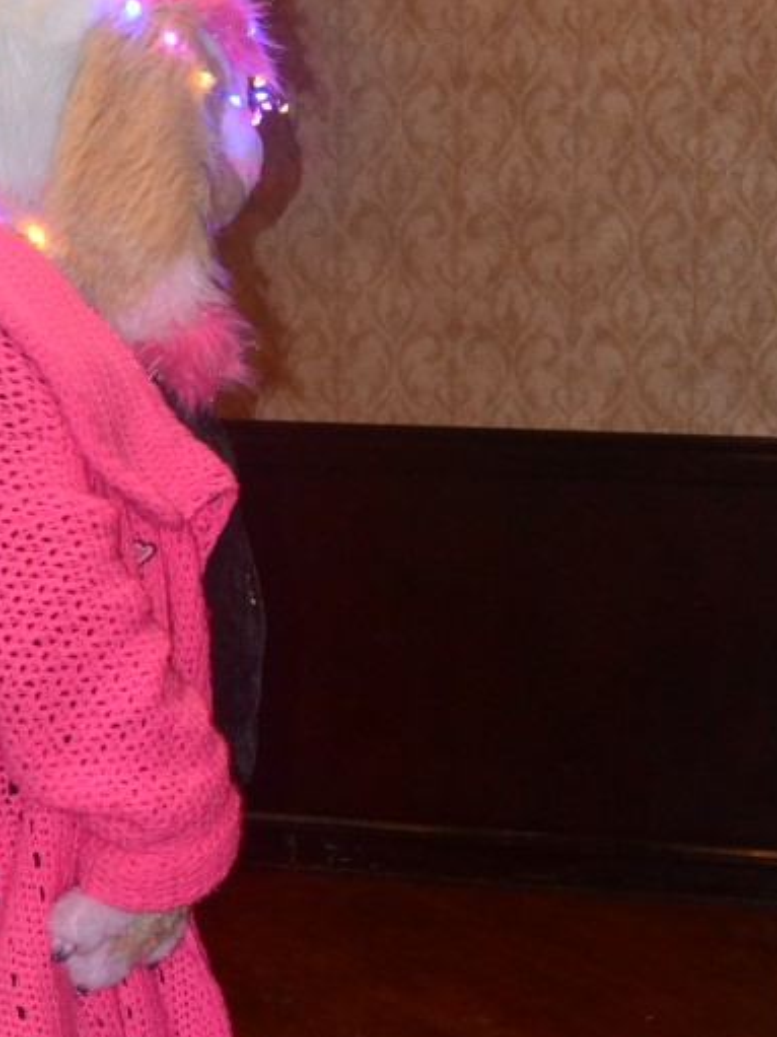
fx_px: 3114
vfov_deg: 18.7
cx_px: 142
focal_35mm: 104
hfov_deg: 14.1
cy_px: 808
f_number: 7.1
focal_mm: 32
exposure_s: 1/60
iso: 3200
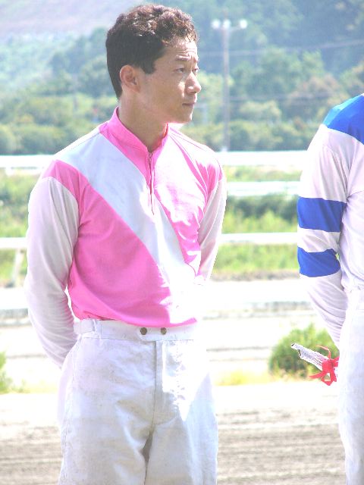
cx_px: 182
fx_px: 4038
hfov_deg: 5.2
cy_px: 242
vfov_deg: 6.9
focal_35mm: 288
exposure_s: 1/500
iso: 50
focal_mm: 47.9
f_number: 6.5
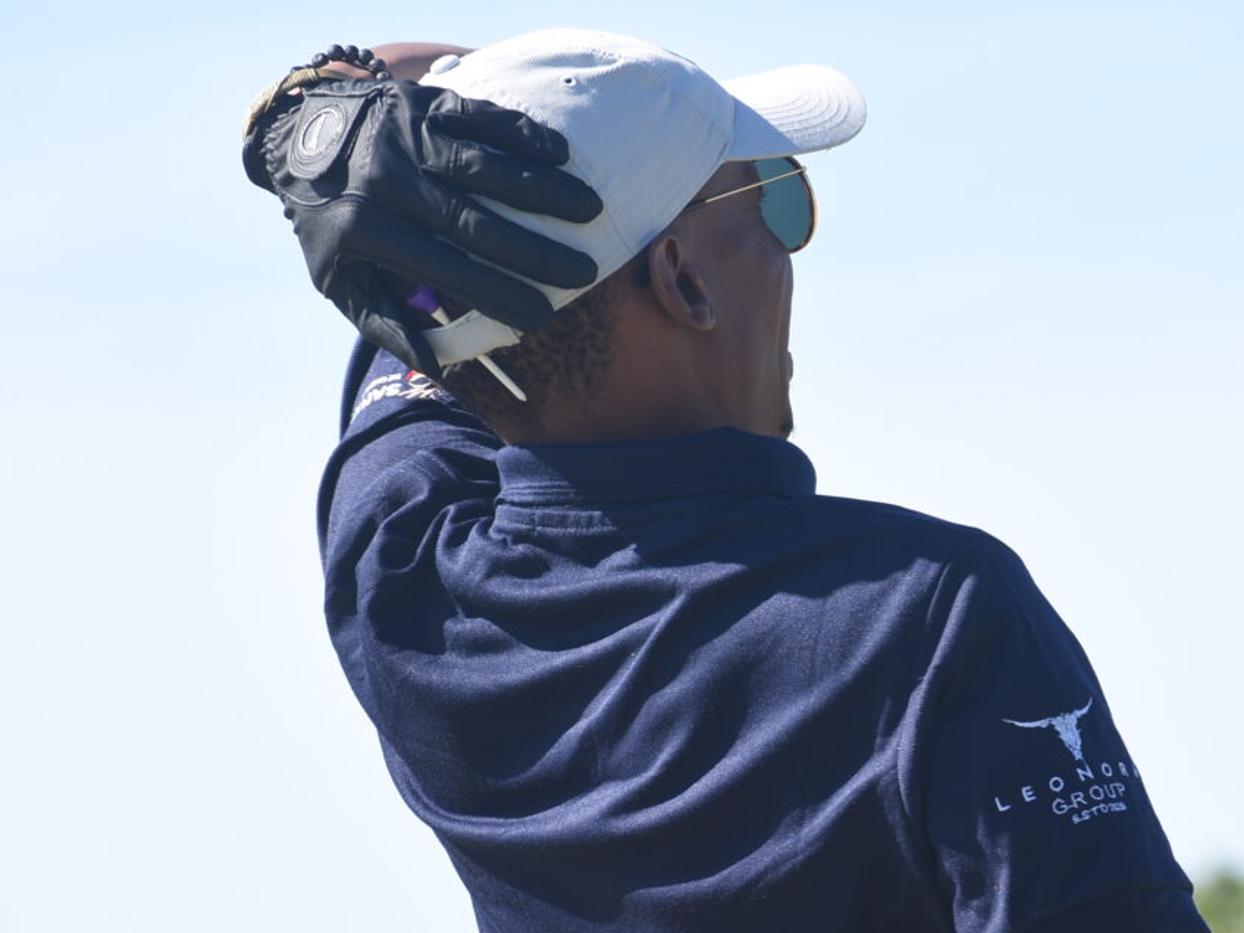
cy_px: 594
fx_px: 19763
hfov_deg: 3.6
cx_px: 800
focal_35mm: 550
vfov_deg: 2.7
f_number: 8
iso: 100
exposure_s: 1/160
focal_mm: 210
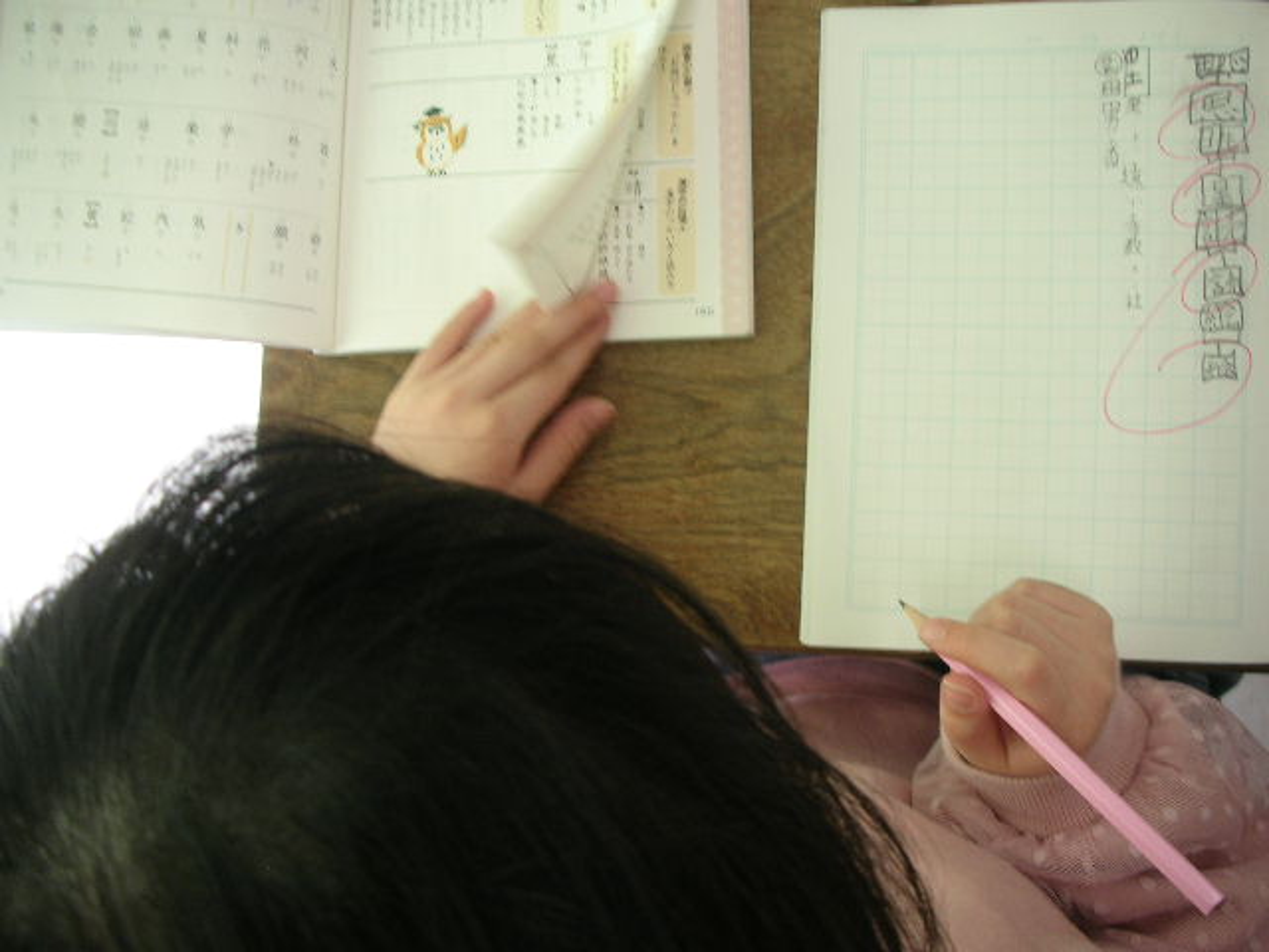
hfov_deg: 52.6
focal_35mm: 35
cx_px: 634
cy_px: 476
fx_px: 1283
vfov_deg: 40.7
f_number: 3
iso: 50
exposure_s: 1/33.8
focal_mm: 5.8
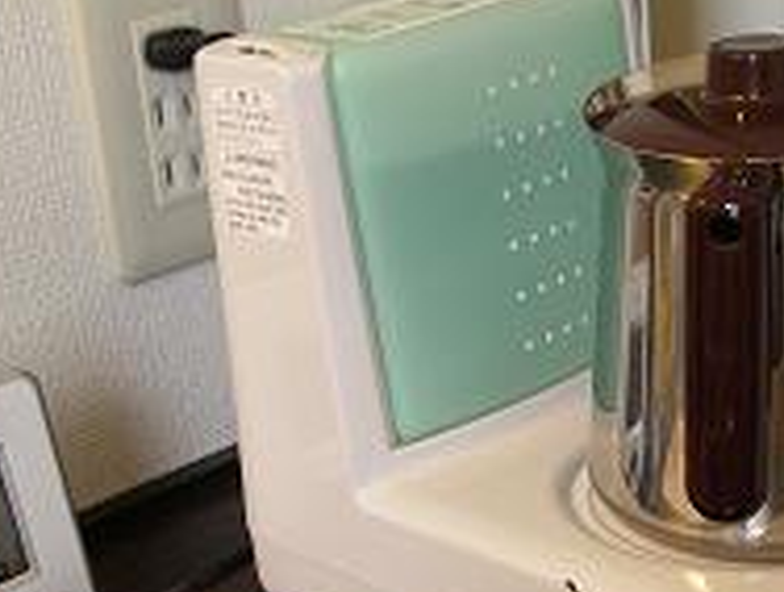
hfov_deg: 25.9
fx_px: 1703
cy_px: 452
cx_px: 467
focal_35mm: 75
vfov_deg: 19.6
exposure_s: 1/10
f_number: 2.8
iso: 200
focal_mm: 7.8
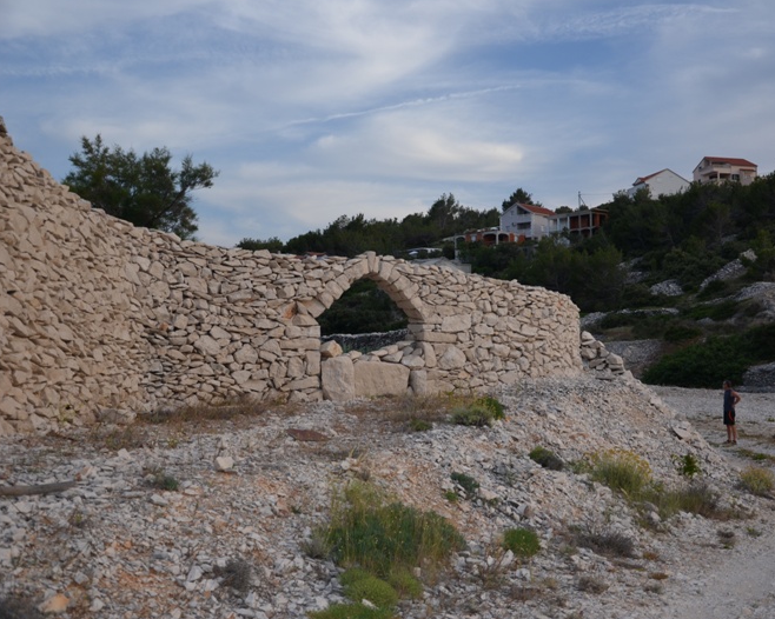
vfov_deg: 36.5
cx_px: 461
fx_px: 940
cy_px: 308
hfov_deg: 44.6
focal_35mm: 41
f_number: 3.8
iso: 180
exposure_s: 1/200
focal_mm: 24
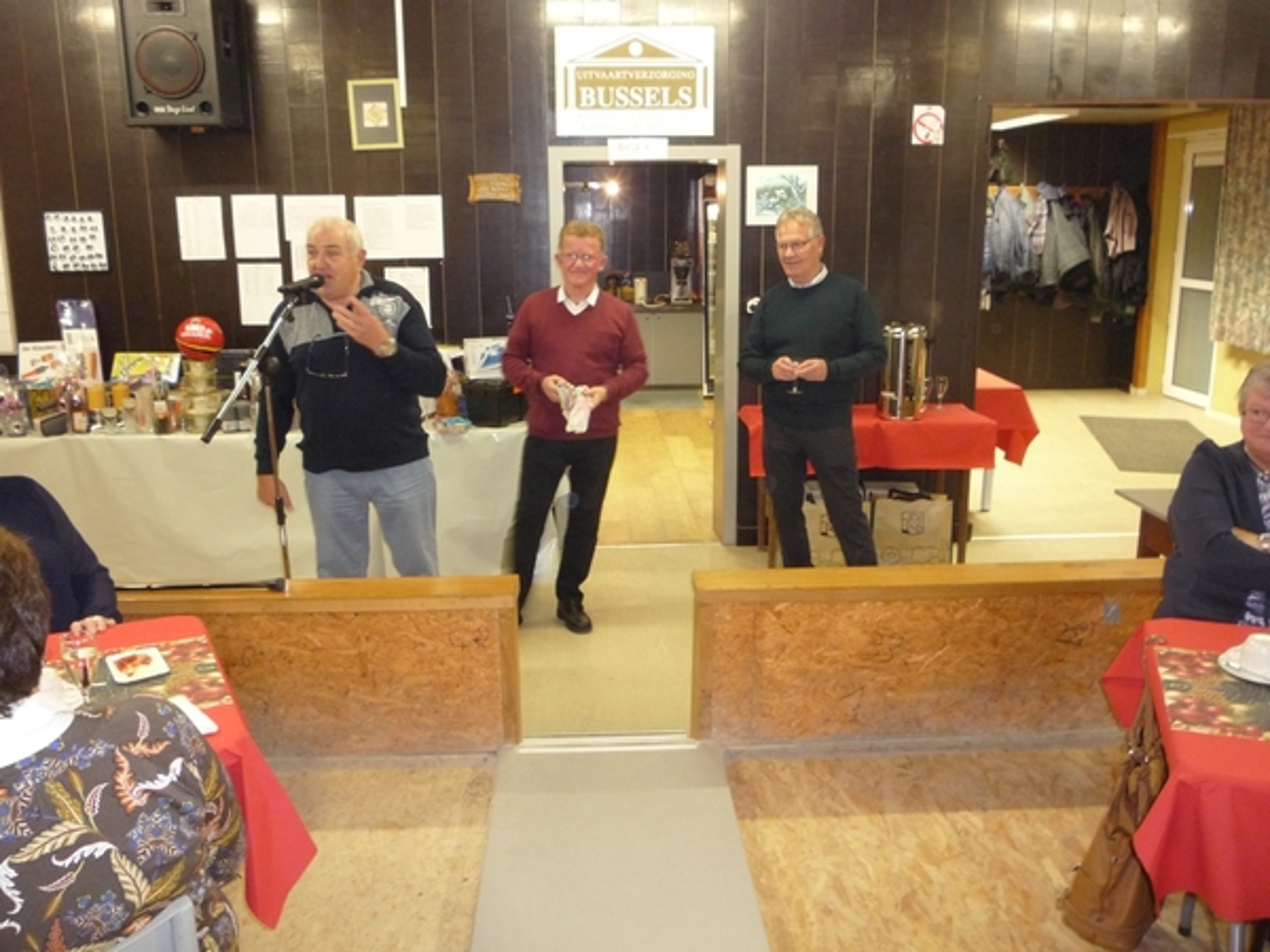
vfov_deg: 46.8
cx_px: 635
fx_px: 1101
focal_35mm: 30
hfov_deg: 60.0
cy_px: 476
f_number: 3.3
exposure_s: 1/8
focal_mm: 5.2
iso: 400
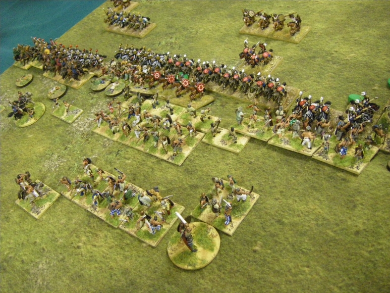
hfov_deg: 49.0
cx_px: 195
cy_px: 146
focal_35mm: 38
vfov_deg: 37.7
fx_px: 428
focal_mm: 6.3
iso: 800
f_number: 3.5
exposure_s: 1/40
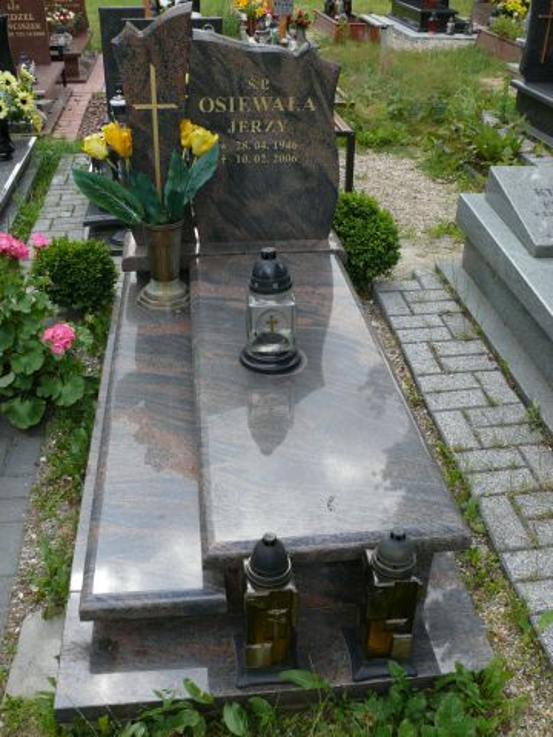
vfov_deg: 52.6
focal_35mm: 35
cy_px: 368
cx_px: 276
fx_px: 746
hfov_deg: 40.7
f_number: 4
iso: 100
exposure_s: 1/200
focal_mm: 7.4
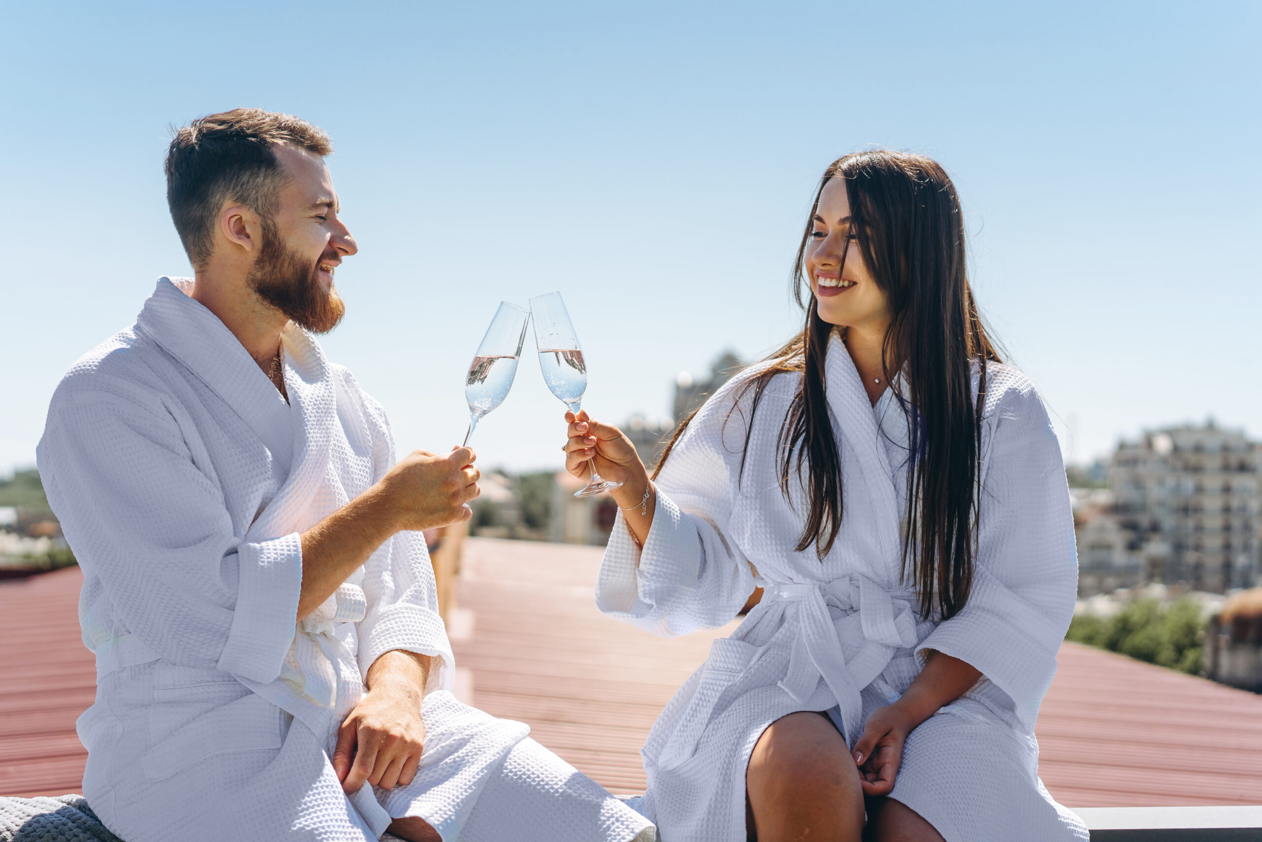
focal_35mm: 55
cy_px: 421
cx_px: 631
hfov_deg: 36.2
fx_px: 1928
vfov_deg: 24.6
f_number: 2.8
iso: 100
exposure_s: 1/5000
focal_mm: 55
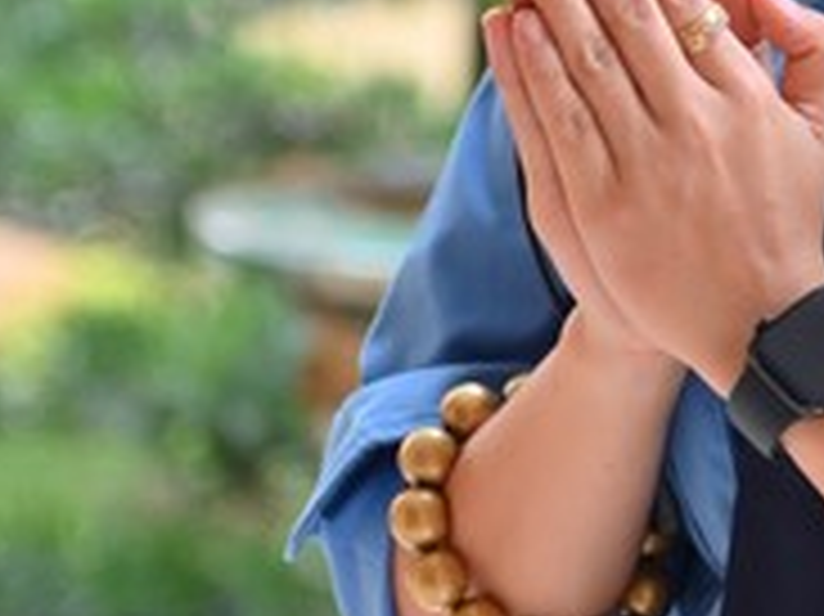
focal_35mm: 410
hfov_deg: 4.8
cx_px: 876
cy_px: -54
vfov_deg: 3.6
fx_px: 9753
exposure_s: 1/160
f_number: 4
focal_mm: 120
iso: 160
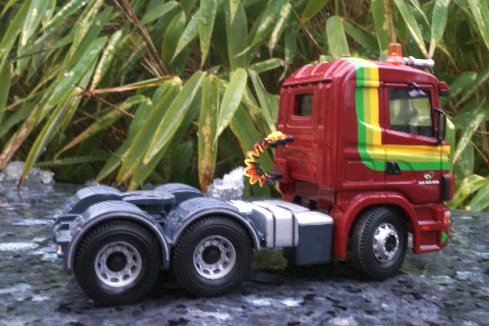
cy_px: 162
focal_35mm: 43
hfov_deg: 45.4
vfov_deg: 31.2
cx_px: 247
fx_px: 584
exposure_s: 1/15
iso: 3200
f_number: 22
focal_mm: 28
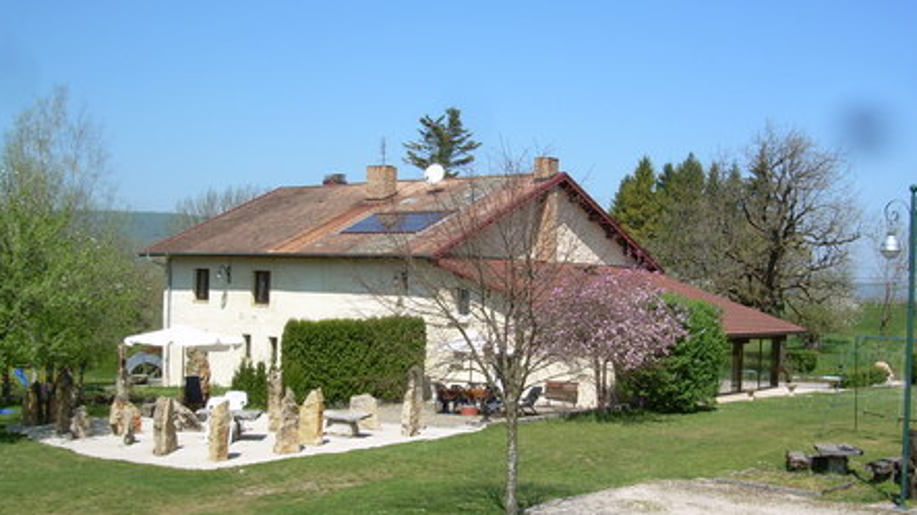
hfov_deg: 47.4
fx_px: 1045
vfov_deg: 27.7
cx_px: 462
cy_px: 272
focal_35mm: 43
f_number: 4.6
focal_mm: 6.3
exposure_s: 1/420
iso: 50
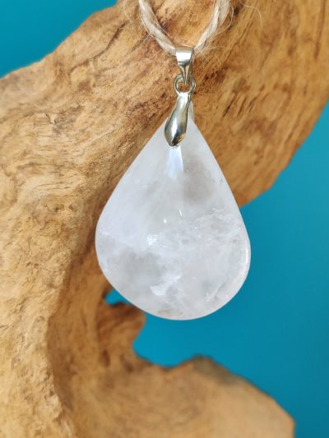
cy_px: 219
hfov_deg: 53.1
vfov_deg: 67.3
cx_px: 164
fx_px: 329
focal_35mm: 26
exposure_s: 1/100
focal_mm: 4.77
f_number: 1.75
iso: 117
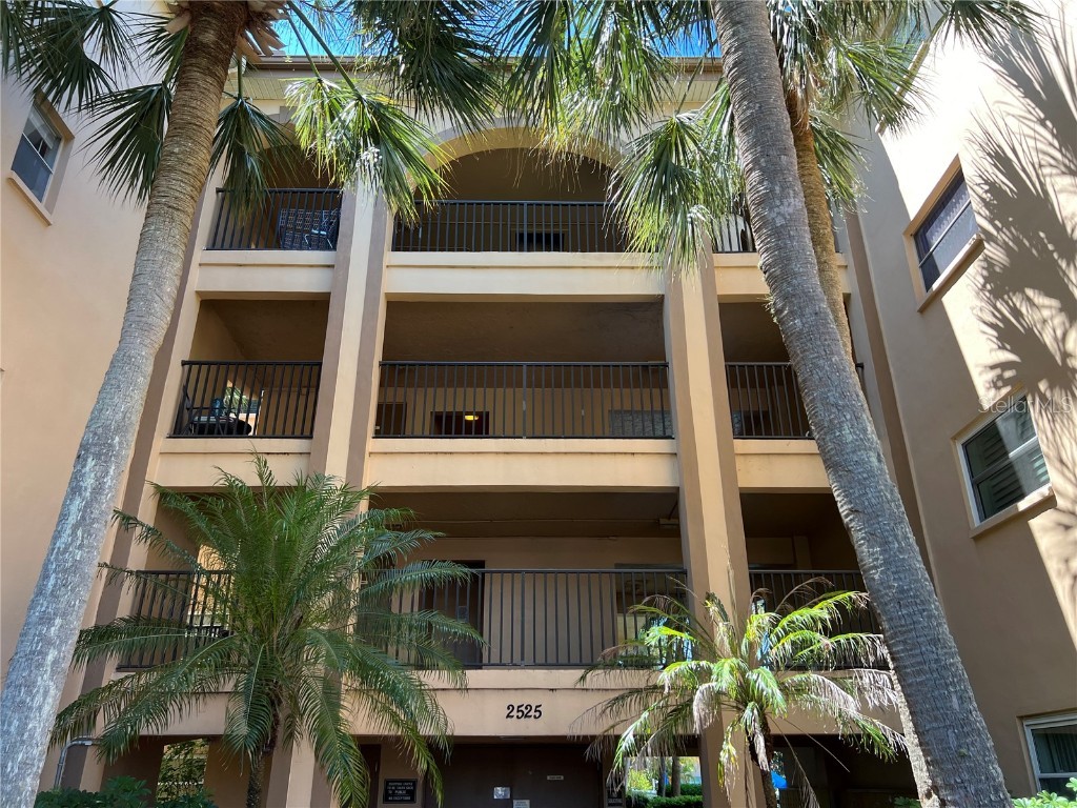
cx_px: 538
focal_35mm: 26
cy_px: 404
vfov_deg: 53.1
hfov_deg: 67.3
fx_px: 809
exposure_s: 1/374
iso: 50
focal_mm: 5.7
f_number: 1.5
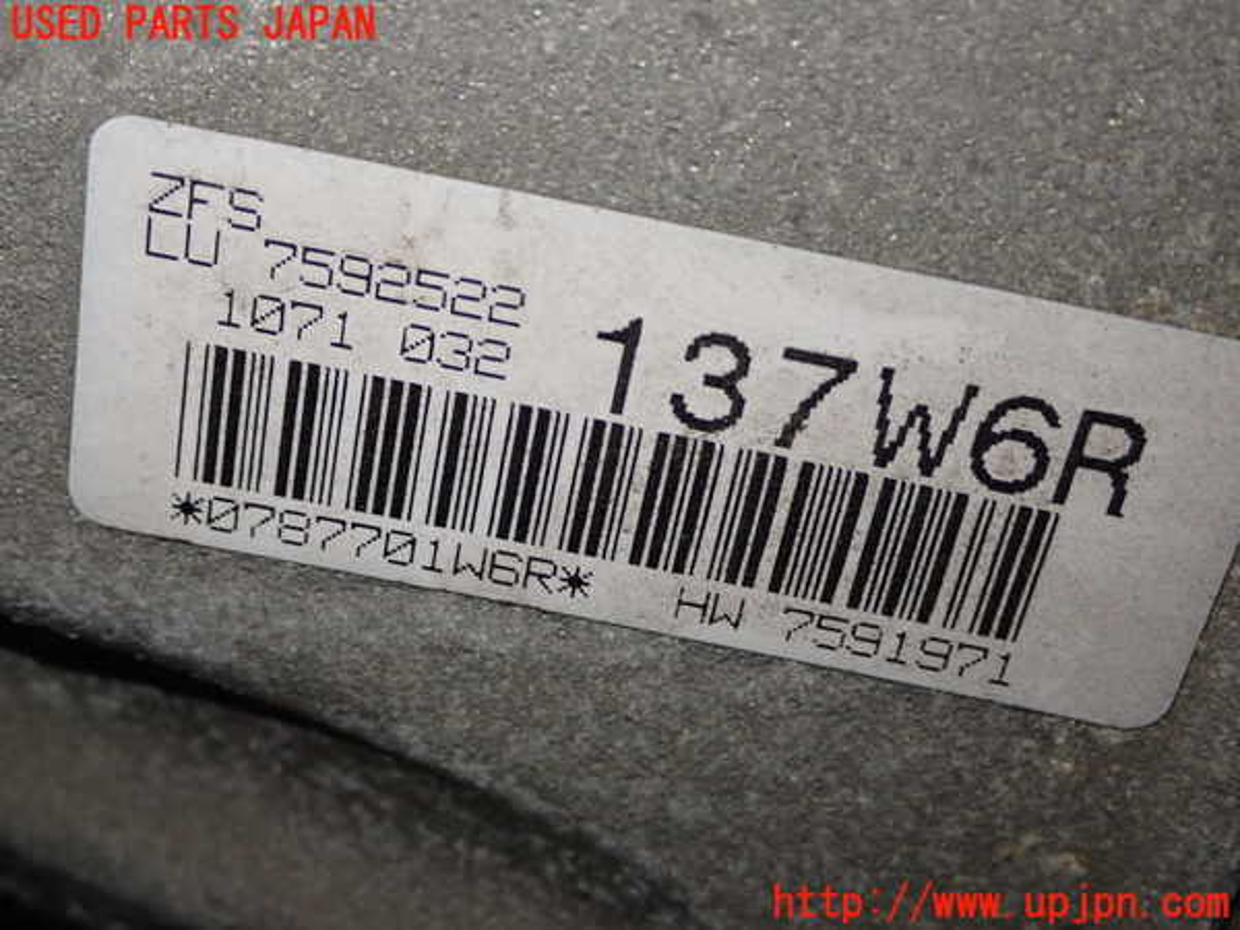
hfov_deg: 33.2
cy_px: 465
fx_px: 2078
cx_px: 620
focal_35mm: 58
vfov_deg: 25.2
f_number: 3.5
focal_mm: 10.35
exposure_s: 1/60
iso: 320
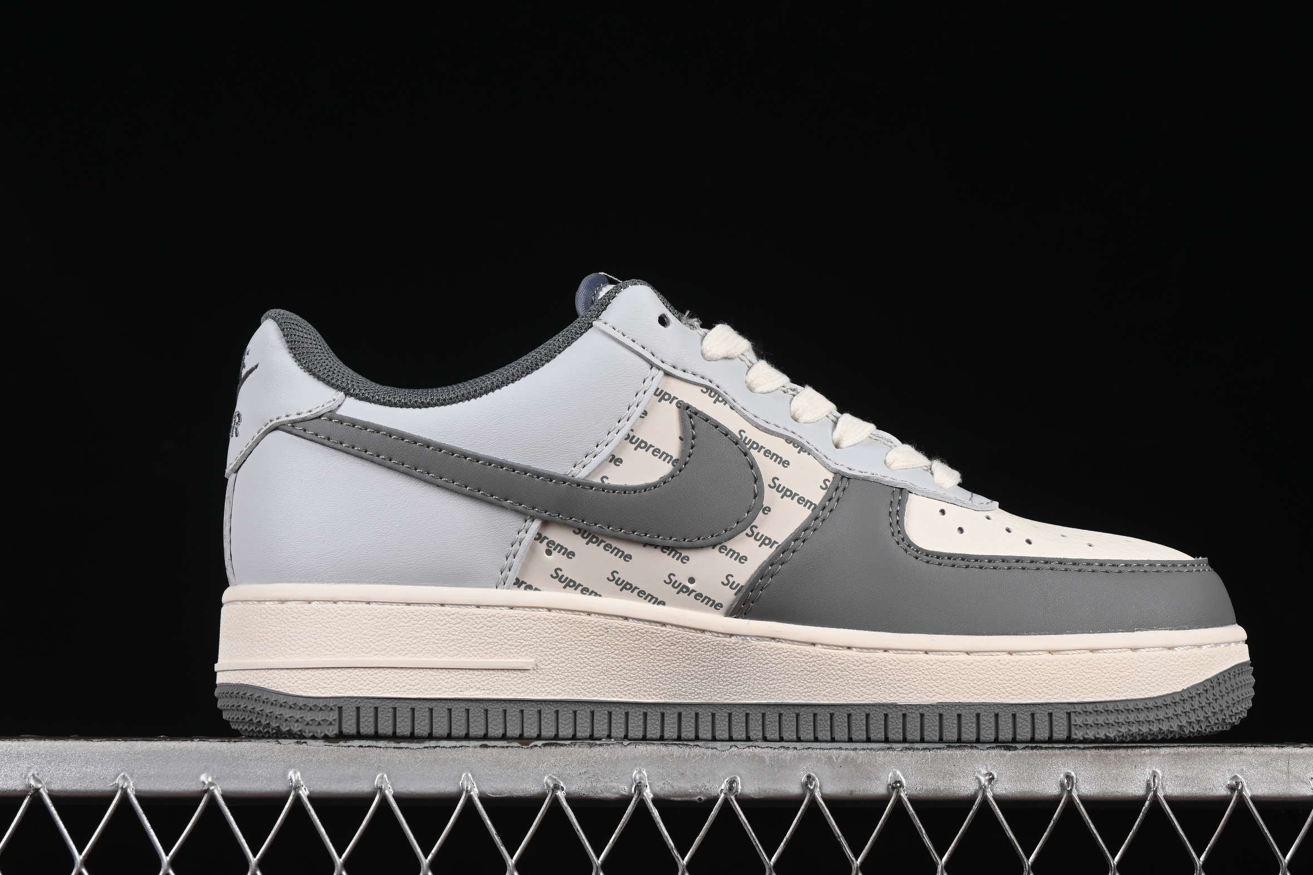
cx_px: 733
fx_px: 3246
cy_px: 417
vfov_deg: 15.4
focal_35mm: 89
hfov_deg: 22.9
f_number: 8
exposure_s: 1/80
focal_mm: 50
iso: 160
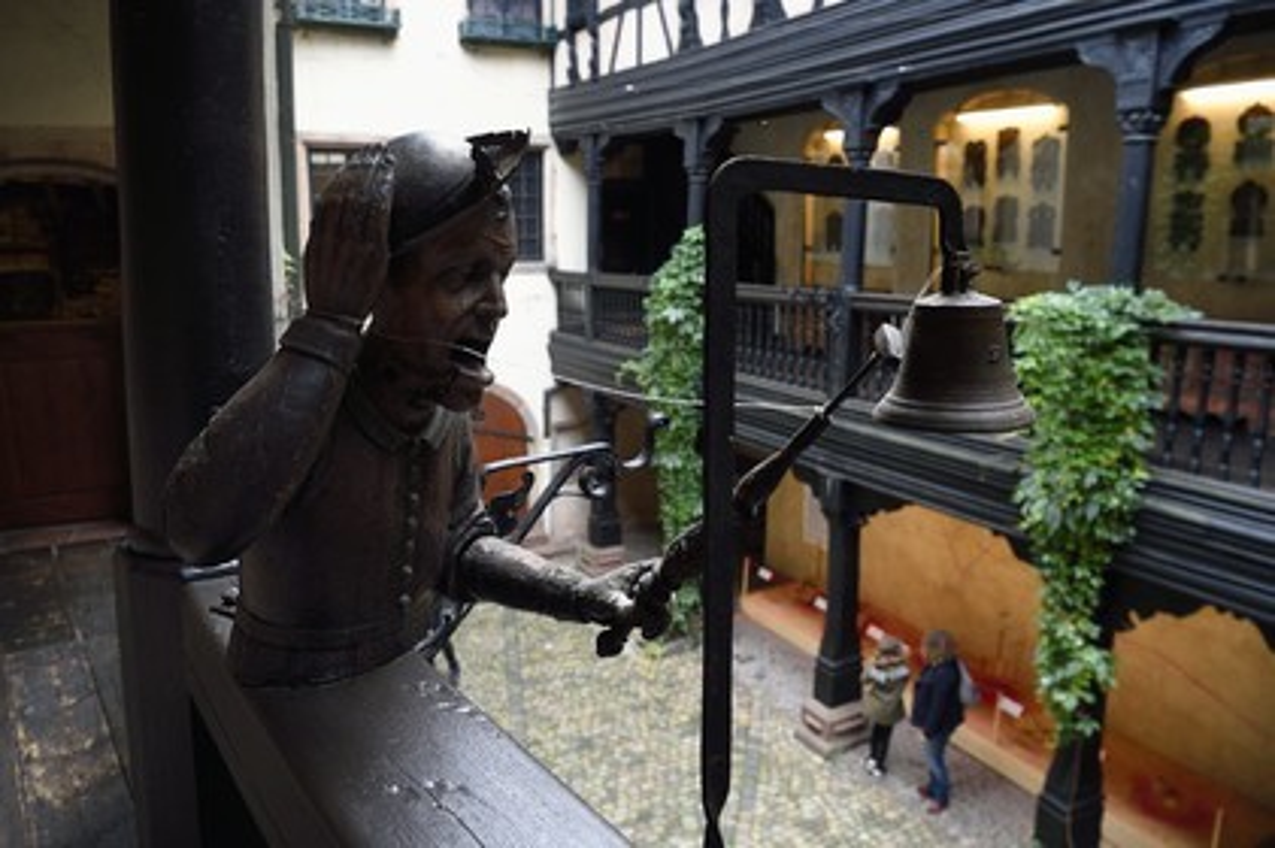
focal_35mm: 24
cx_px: 638
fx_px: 849
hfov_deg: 73.8
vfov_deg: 53.1
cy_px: 424
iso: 1600
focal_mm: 24
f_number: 5.6
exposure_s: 1/100
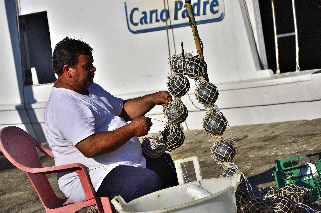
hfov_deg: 13.1
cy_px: 106
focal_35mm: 158
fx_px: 1403
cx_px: 160
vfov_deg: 8.7
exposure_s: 1/4000
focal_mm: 105
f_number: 5.6
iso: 100
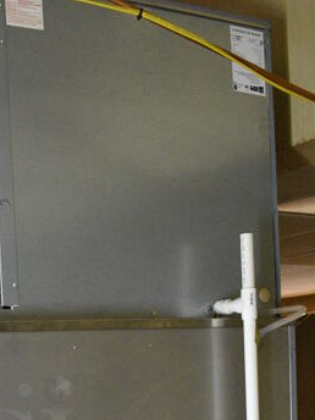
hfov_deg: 20.5
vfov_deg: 26.4
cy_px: 440
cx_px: -13
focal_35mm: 69
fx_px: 837
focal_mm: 18
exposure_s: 1/125
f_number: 3.5
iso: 4000
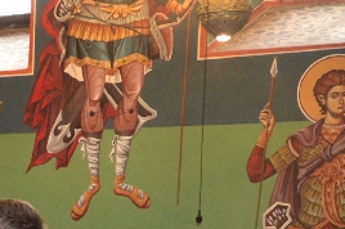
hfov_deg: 12.3
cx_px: -341
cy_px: 427
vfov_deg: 8.8
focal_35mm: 148
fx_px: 1417
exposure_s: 1/60
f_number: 3.8
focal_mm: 22
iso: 1400
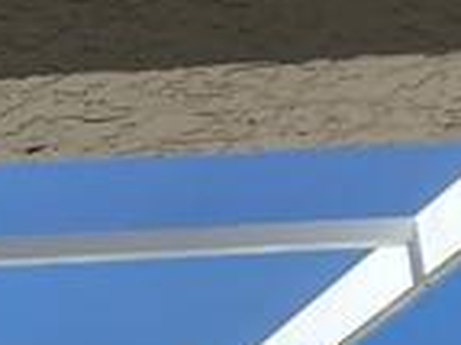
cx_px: -1128
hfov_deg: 8.2
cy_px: 1112
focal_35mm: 186
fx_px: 2475
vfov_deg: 7.0
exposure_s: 1/2410
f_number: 1.8
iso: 32
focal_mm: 4.25
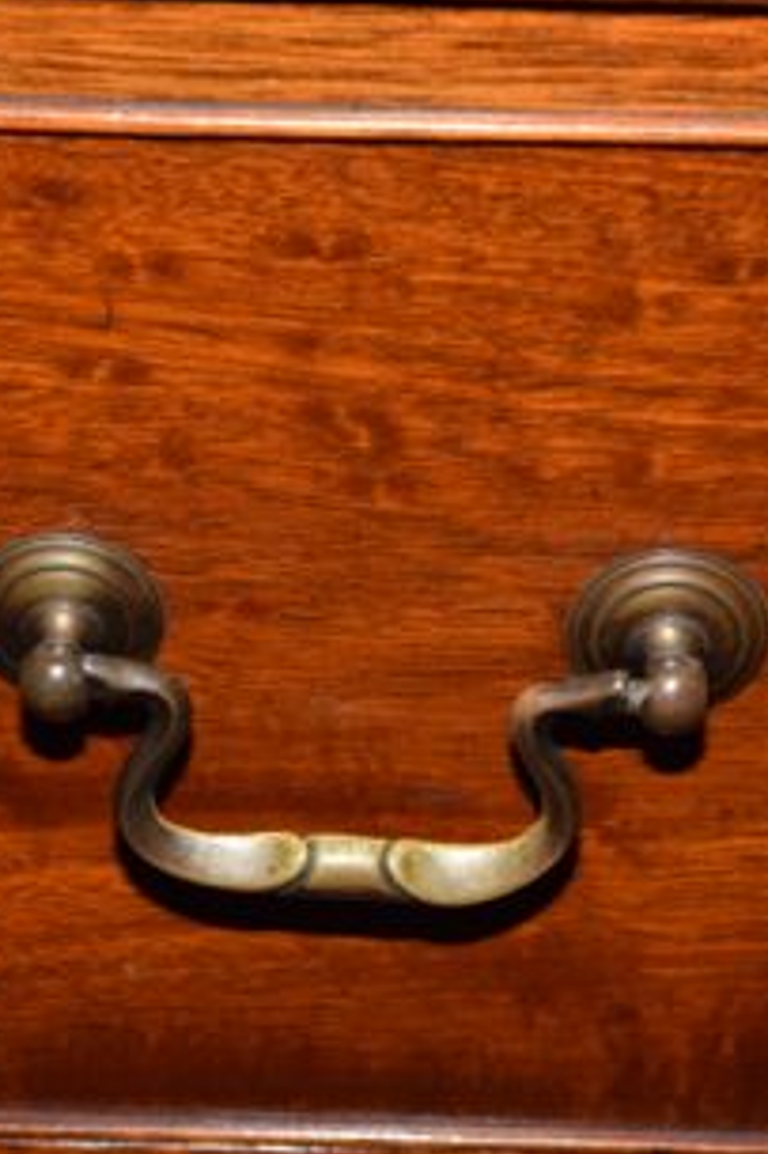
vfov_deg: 11.9
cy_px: 600
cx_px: 310
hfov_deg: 7.9
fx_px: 5543
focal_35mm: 173
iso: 800
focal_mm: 55
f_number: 5.6
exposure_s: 1/125
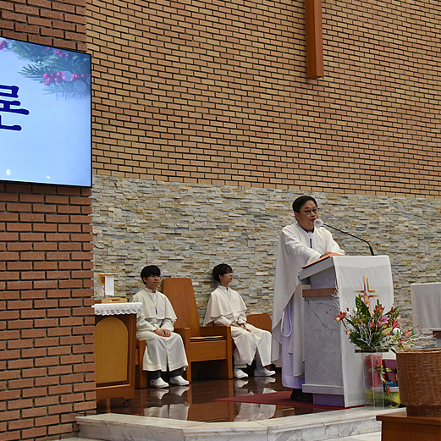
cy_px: 216
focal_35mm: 66
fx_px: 951
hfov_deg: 26.0
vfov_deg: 26.1
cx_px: 267
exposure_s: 1/125
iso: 2500
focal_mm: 45
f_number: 5
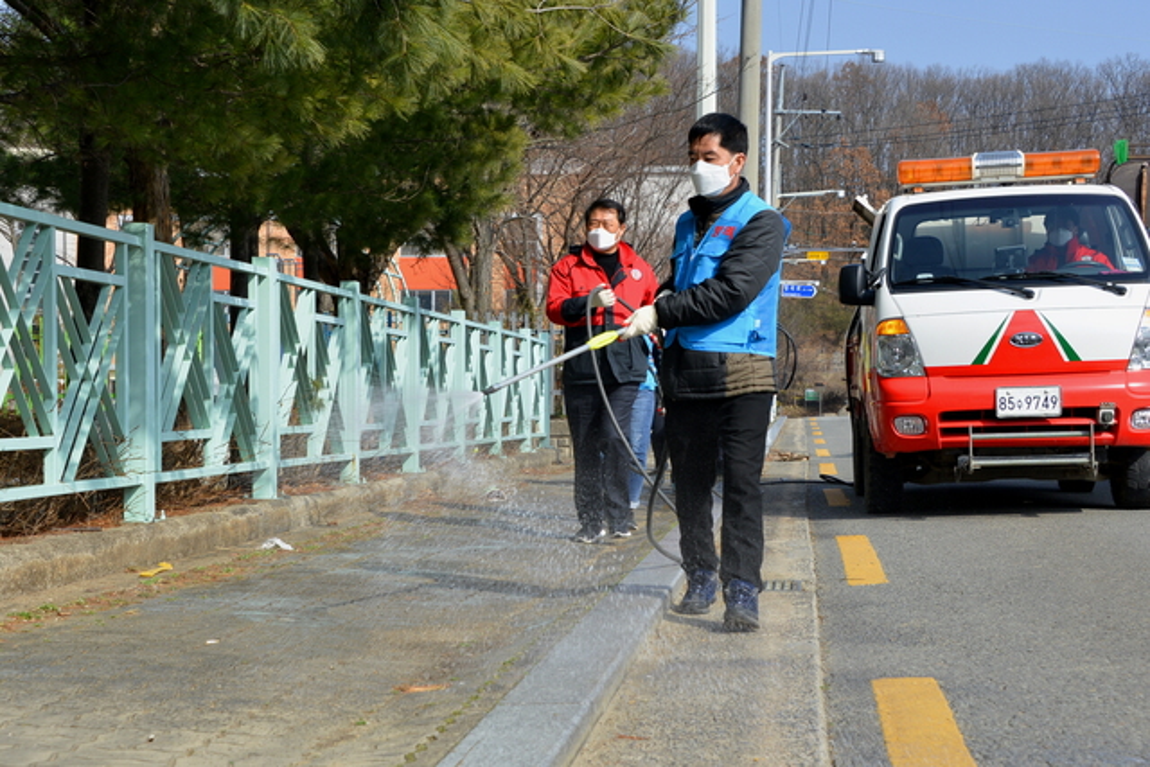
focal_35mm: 48
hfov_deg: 41.1
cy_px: 384
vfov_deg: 28.1
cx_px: 575
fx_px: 1534
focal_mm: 48
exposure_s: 1/320
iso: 200
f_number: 8
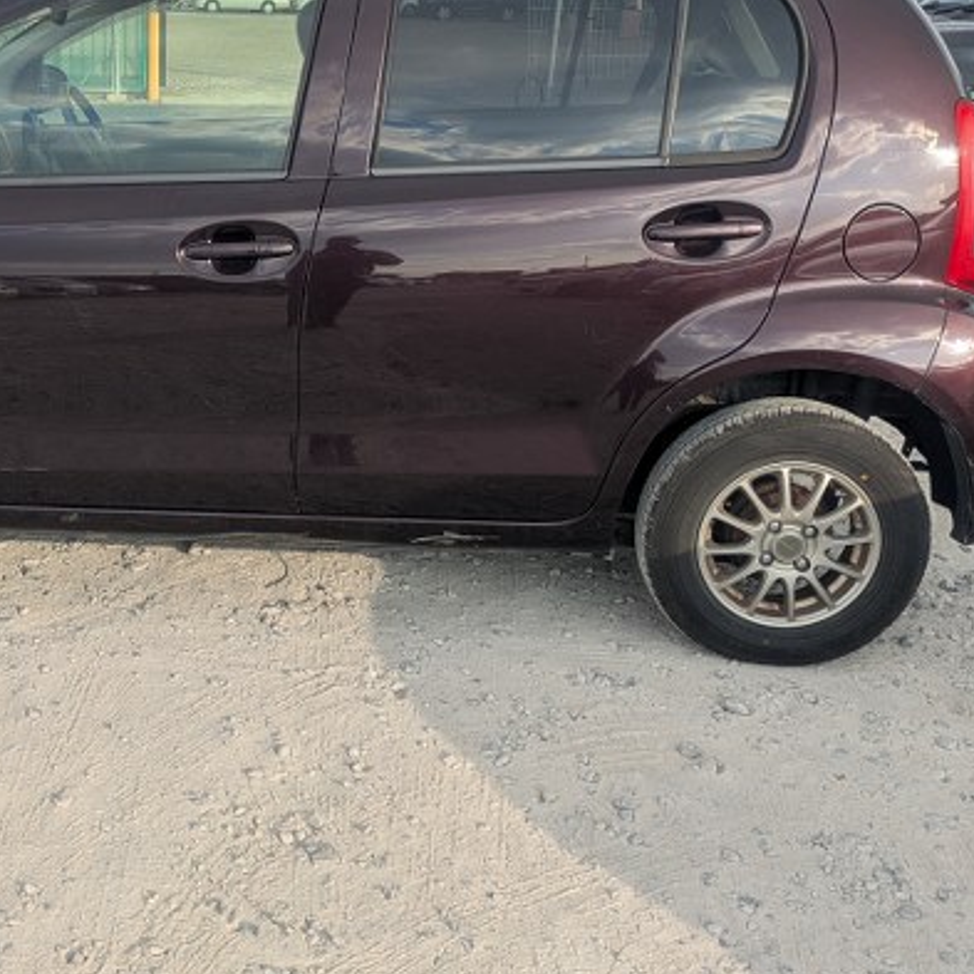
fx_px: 1433
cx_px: 185
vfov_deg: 37.4
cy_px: 384
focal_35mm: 45
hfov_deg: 36.2
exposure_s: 1/748
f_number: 1.89
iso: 58
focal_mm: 5.43
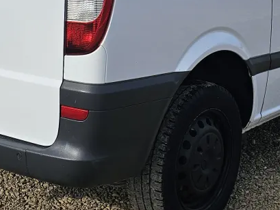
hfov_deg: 24.1
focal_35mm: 81
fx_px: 655
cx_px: 107
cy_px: 17
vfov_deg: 17.9
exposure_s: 1/997
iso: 10
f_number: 1.7
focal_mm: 6.3
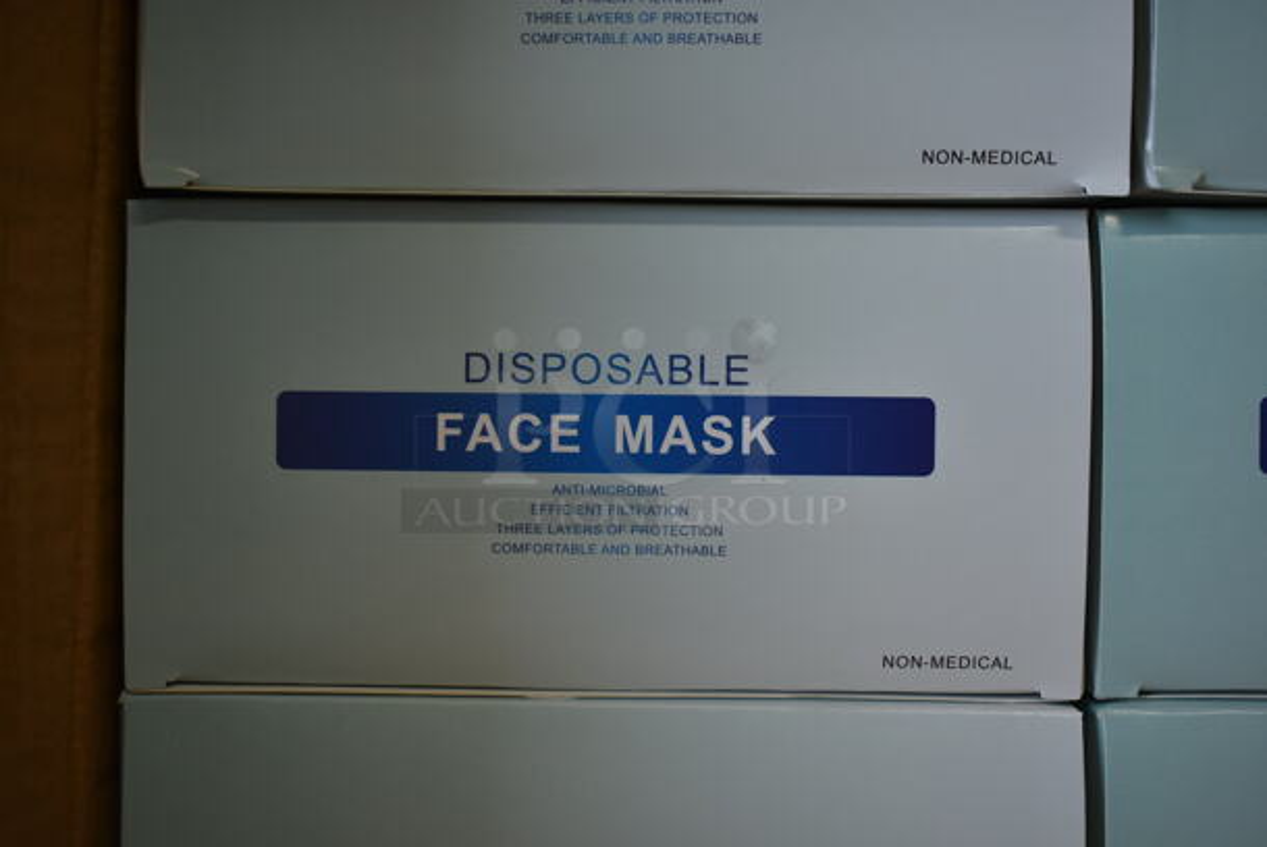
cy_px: 424
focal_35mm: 40
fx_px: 1427
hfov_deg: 47.9
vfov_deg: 33.1
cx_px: 634
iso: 250
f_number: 4
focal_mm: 27
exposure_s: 1/40
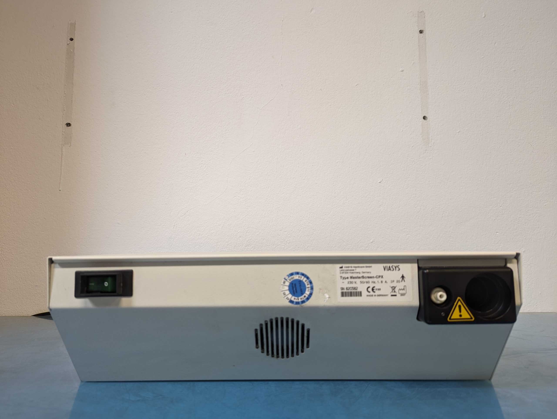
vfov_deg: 56.9
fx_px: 387
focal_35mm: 24
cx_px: 278
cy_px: 210
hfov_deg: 71.5
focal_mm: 6.81
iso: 79
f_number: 1.85
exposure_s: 1/27.4
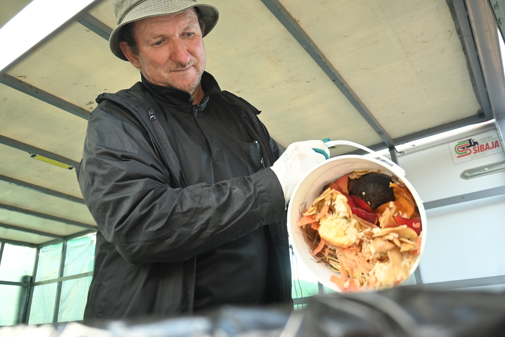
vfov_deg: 44.6
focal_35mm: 29
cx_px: 252
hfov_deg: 63.2
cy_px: 168
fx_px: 410
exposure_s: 1/125
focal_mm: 19.5
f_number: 3.8
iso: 640
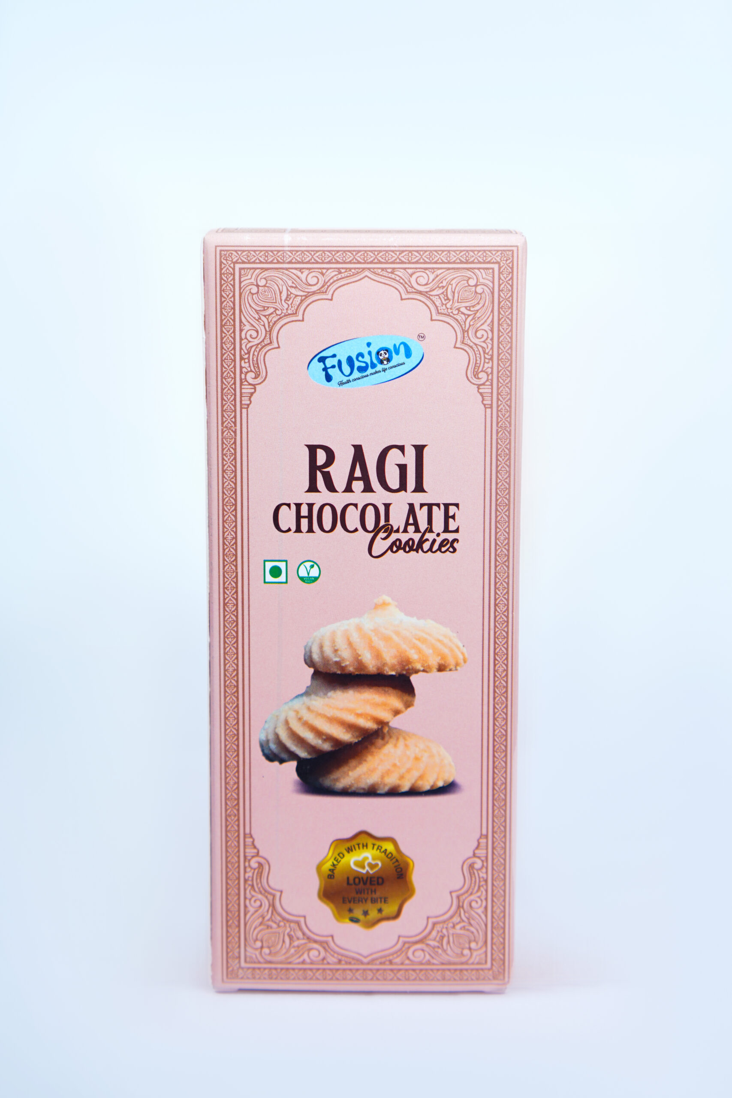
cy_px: 549
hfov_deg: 37.9
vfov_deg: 54.4
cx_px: 366
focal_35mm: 35
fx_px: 1067
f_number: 3.2
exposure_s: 1/100
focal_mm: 35
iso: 64
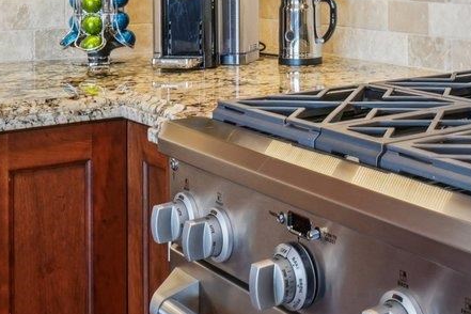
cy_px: -86
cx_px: 461
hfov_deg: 29.1
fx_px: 850
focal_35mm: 65
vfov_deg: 19.4
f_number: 8
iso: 640
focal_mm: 14
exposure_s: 1/25
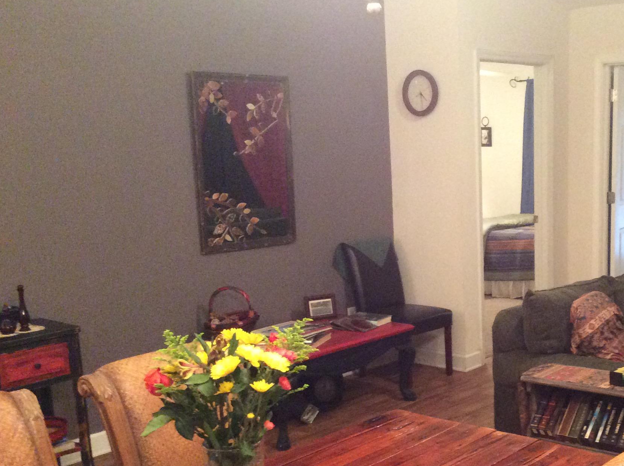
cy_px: 326
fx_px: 900
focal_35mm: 50
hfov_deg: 37.1
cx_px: 481
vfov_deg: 28.8
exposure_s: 1/15
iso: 320
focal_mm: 3.3
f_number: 2.4
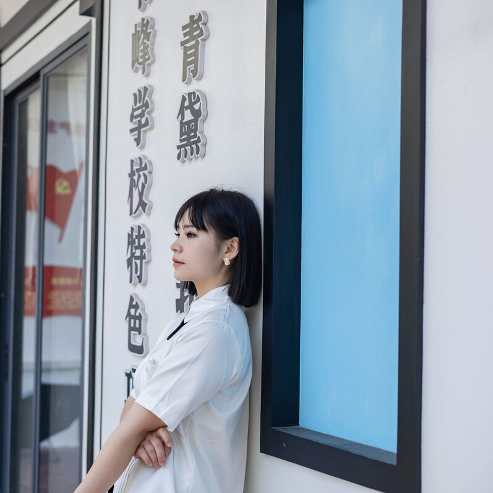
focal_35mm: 64
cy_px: 247
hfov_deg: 26.7
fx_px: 1031
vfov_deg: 26.9
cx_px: 148
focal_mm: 50
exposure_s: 1/400
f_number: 3.2
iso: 125
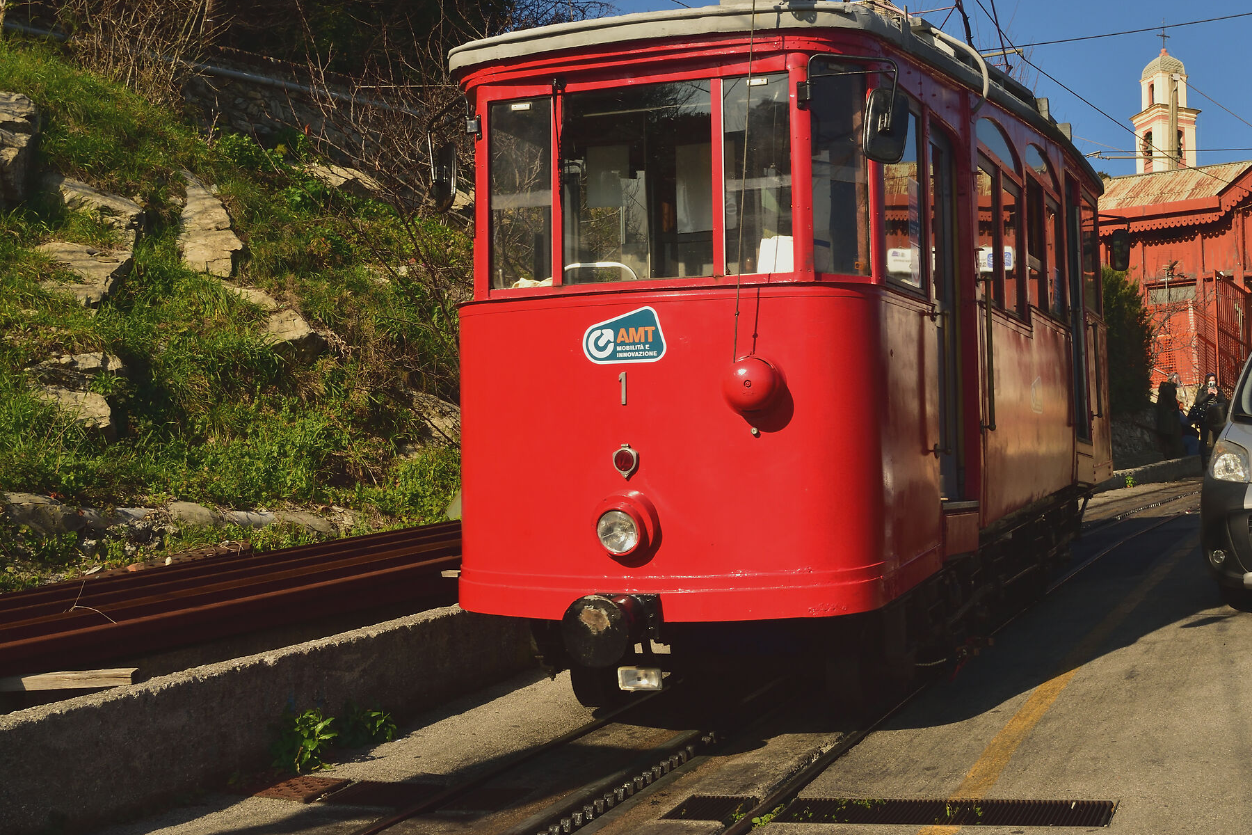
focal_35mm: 48
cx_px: 740
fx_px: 1669
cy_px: 301
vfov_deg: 28.0
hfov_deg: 41.0
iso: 200
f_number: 9
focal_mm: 24
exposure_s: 1/320
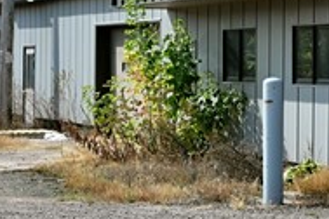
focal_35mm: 112
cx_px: 508
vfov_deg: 12.2
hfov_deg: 16.5
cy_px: 61
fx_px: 1022
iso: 250
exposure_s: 1/1600
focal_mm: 19.5
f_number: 5.6
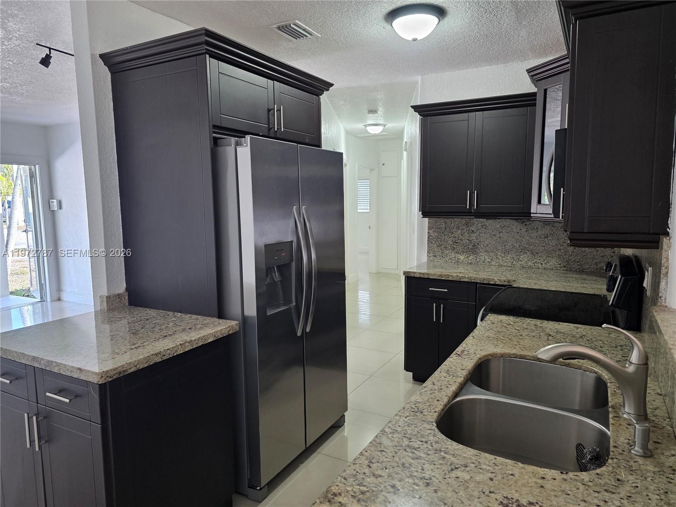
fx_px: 449
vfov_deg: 58.9
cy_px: 254
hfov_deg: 73.9
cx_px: 338
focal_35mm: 23
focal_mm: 6.3
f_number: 1.7
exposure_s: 1/120
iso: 250
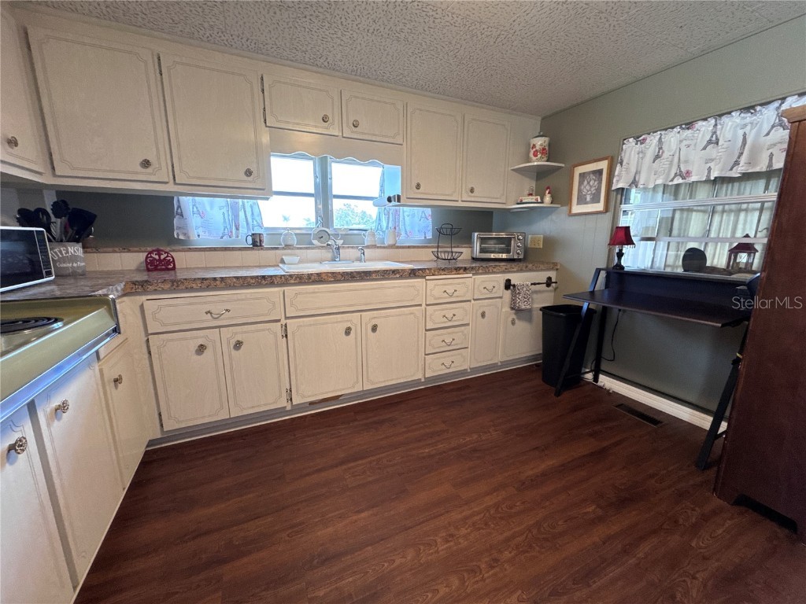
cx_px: 403
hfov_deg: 102.1
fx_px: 326
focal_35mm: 14
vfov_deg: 85.7
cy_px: 302
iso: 250
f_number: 2.2
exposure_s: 1/120
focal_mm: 2.22
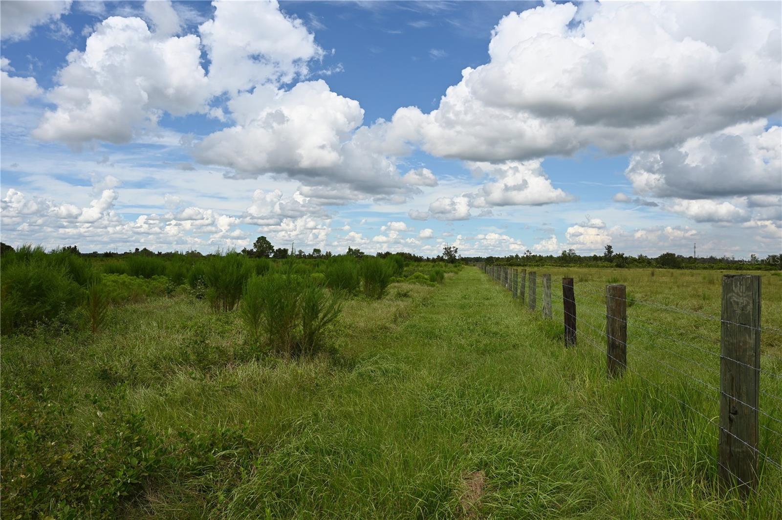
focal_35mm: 26
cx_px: 391
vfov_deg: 48.6
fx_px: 575
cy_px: 260
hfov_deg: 68.4
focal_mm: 26.5
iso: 100
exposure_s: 1/400
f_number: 8
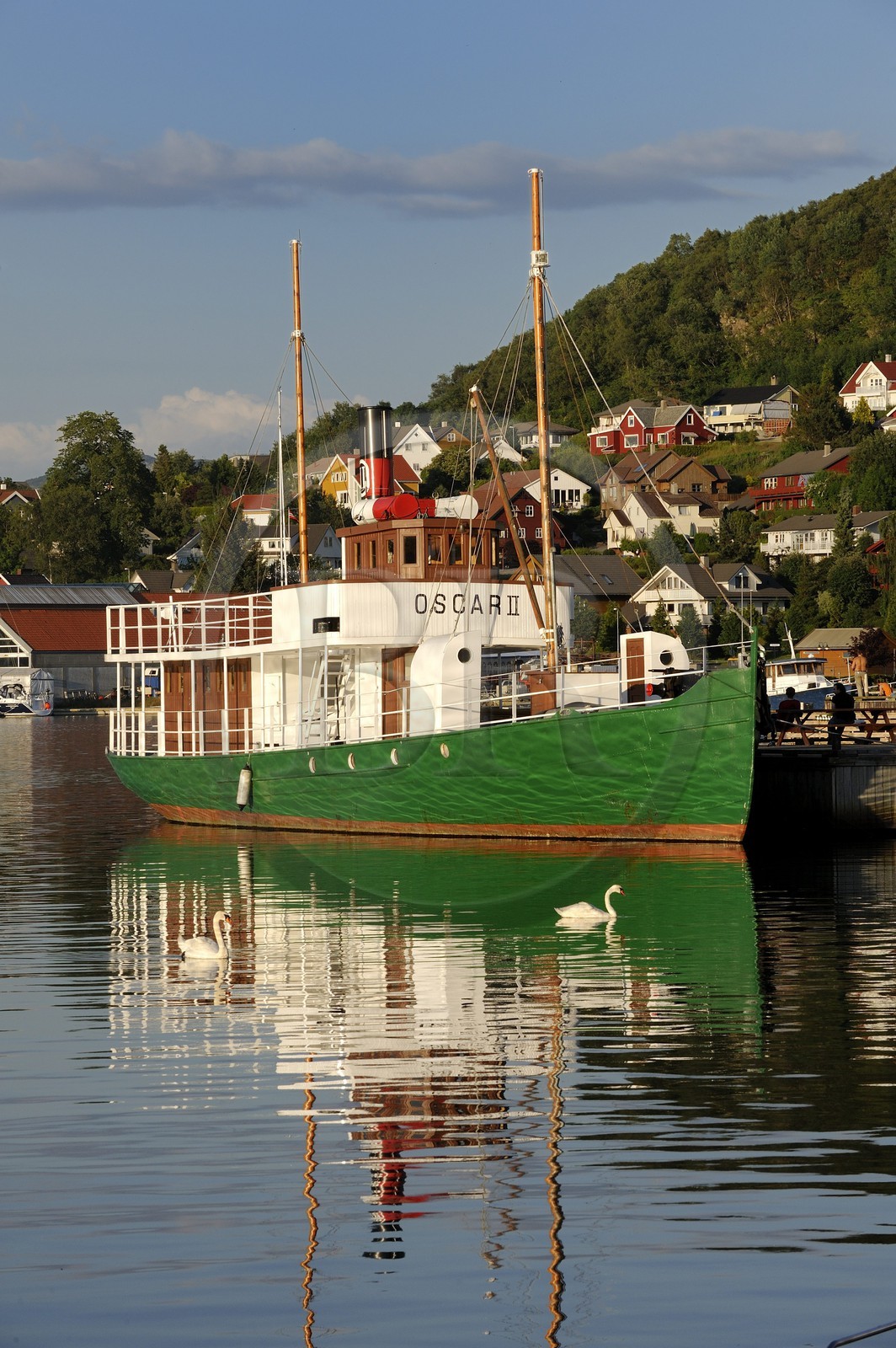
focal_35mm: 140
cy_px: 674
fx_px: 5235
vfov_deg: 14.7
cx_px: 448
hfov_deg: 9.8
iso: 400
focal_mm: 140
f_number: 13
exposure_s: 1/400
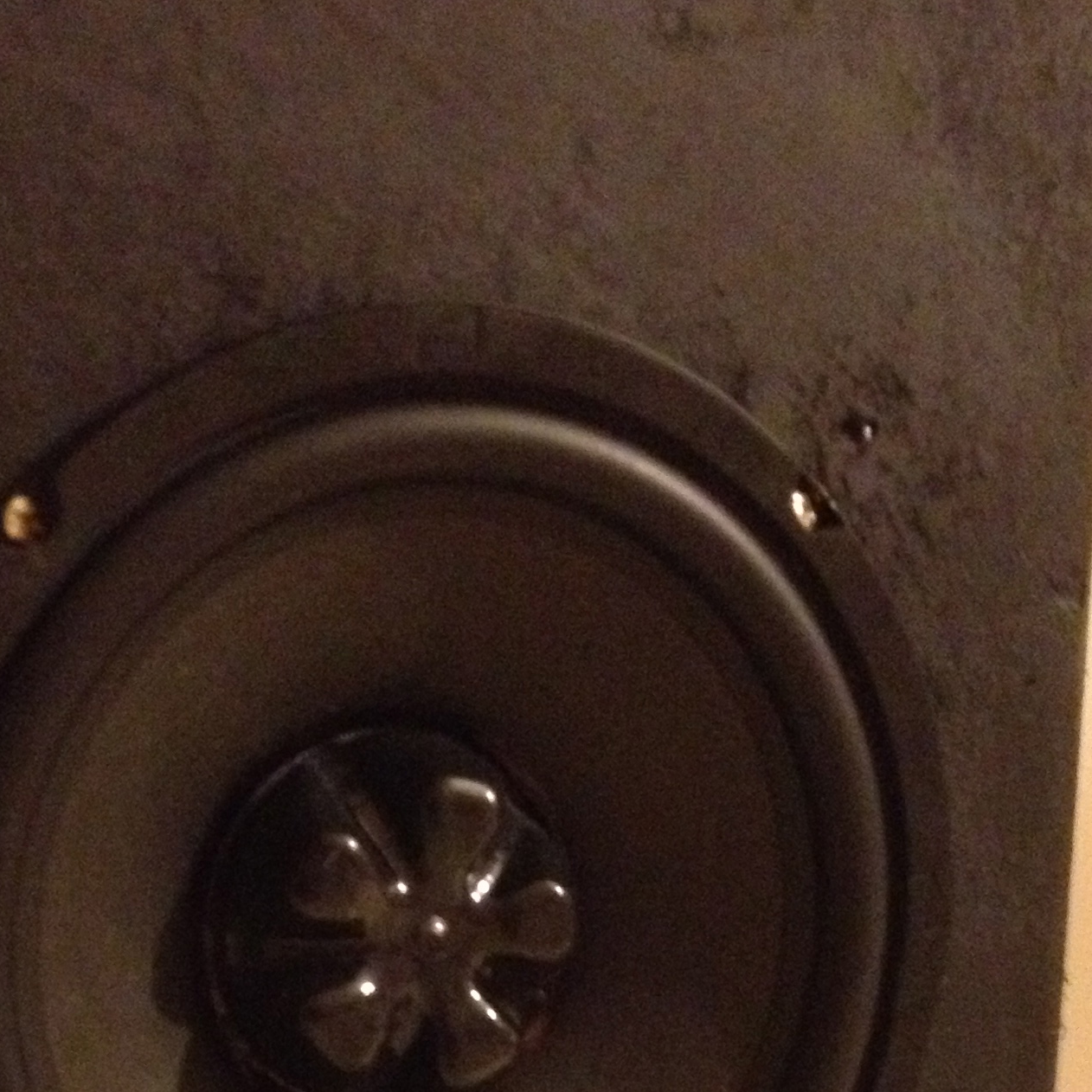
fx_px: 2855
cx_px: 414
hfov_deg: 21.6
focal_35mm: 80
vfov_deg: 20.7
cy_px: 1166
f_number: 2.4
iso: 800
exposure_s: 1/15
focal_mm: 4.28
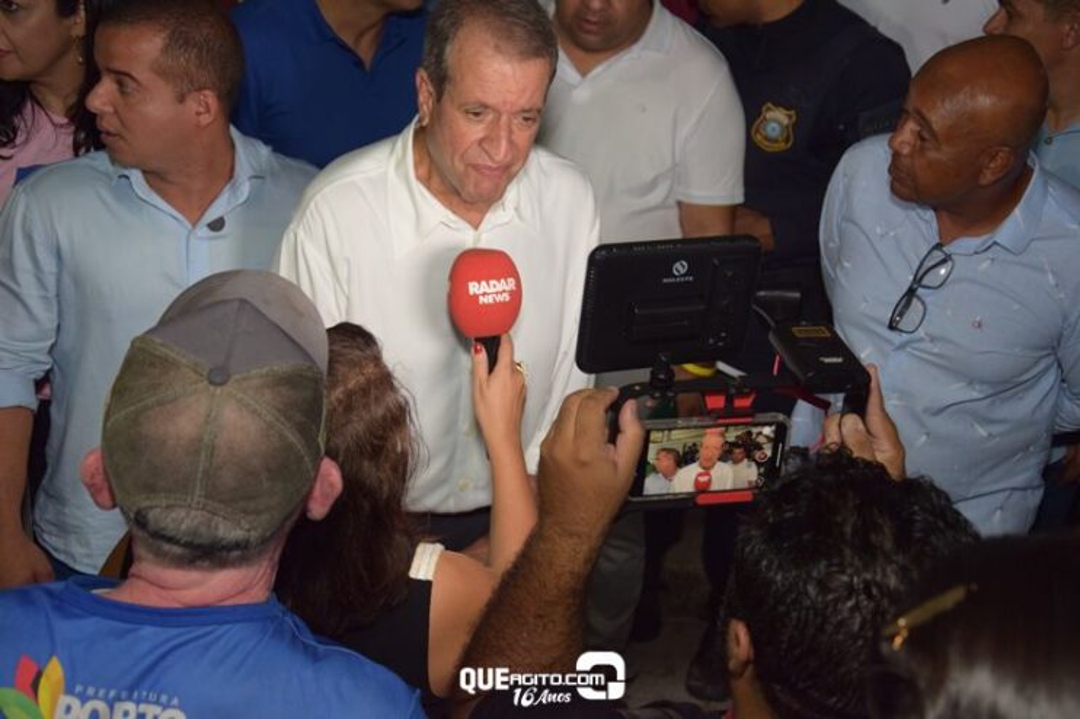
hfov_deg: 35.1
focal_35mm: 57
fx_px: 1709
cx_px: 540
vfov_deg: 23.8
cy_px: 360
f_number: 4.5
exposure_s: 1/60
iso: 1000
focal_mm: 38
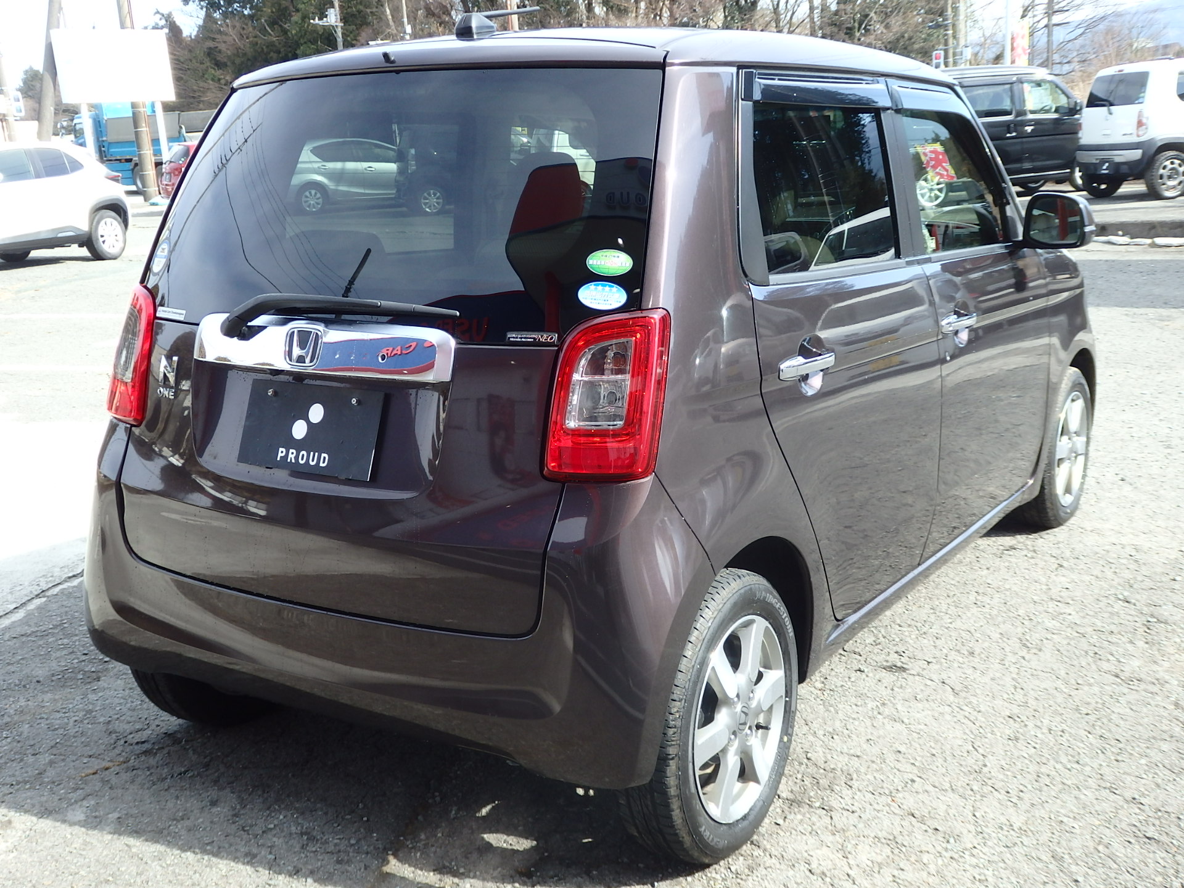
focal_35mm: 37
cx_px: 592
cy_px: 444
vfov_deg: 38.7
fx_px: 1266
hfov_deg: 50.1
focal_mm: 6.6
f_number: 3.6
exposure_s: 1/250
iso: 125
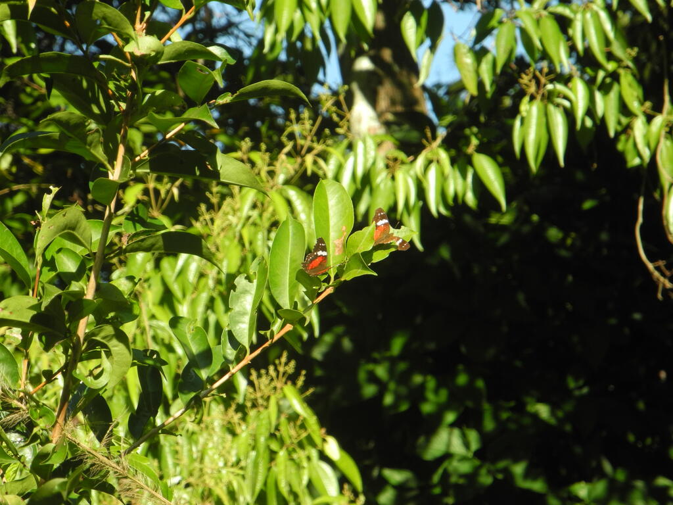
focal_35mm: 200
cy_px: 252
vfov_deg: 7.4
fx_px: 3888
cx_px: 336
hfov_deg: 9.9
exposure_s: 1/400
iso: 200
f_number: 5.6
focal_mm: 42.6
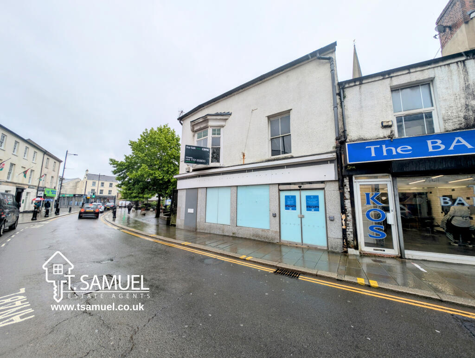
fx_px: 165
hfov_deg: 110.5
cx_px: 238
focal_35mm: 12
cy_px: 179
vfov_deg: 94.6
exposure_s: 1/326
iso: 41
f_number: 1.95
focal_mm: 2.23
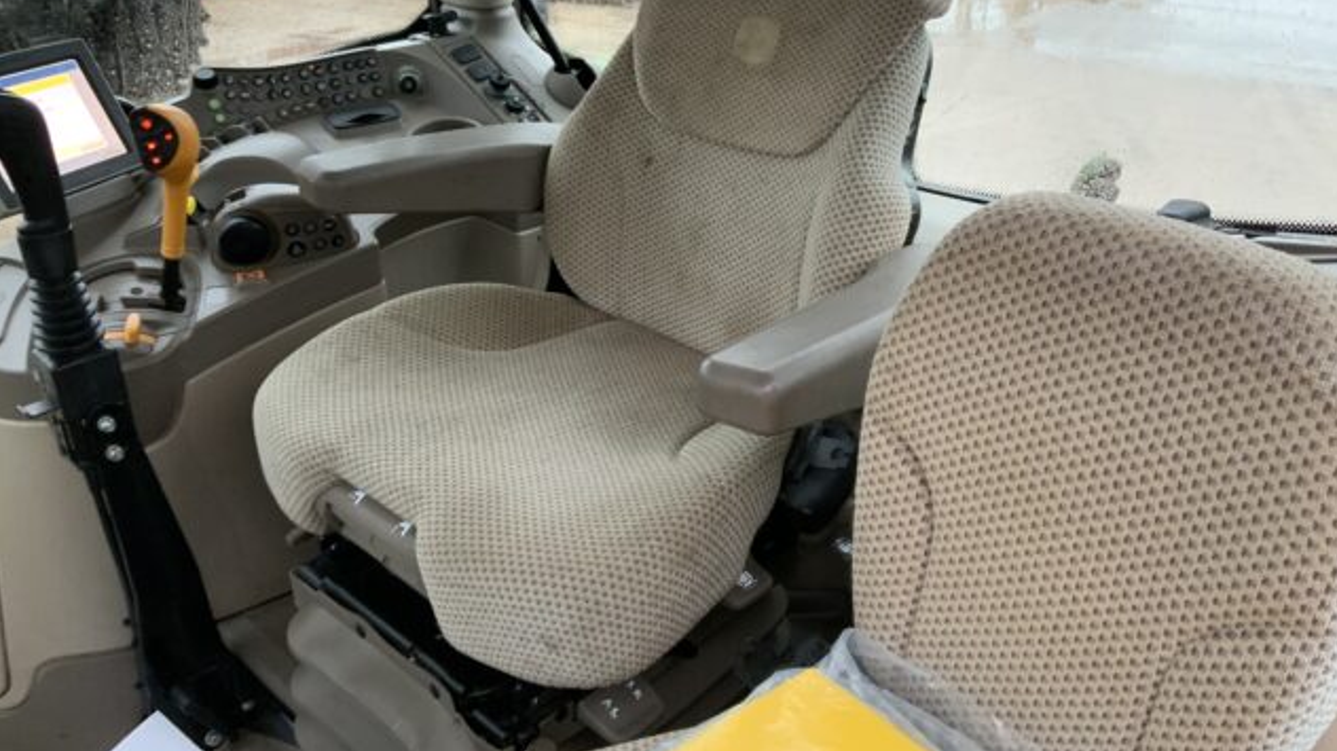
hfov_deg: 61.0
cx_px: 673
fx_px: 1134
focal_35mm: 32
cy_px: 351
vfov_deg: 36.6
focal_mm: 3
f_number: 1.8
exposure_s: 1/57
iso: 125
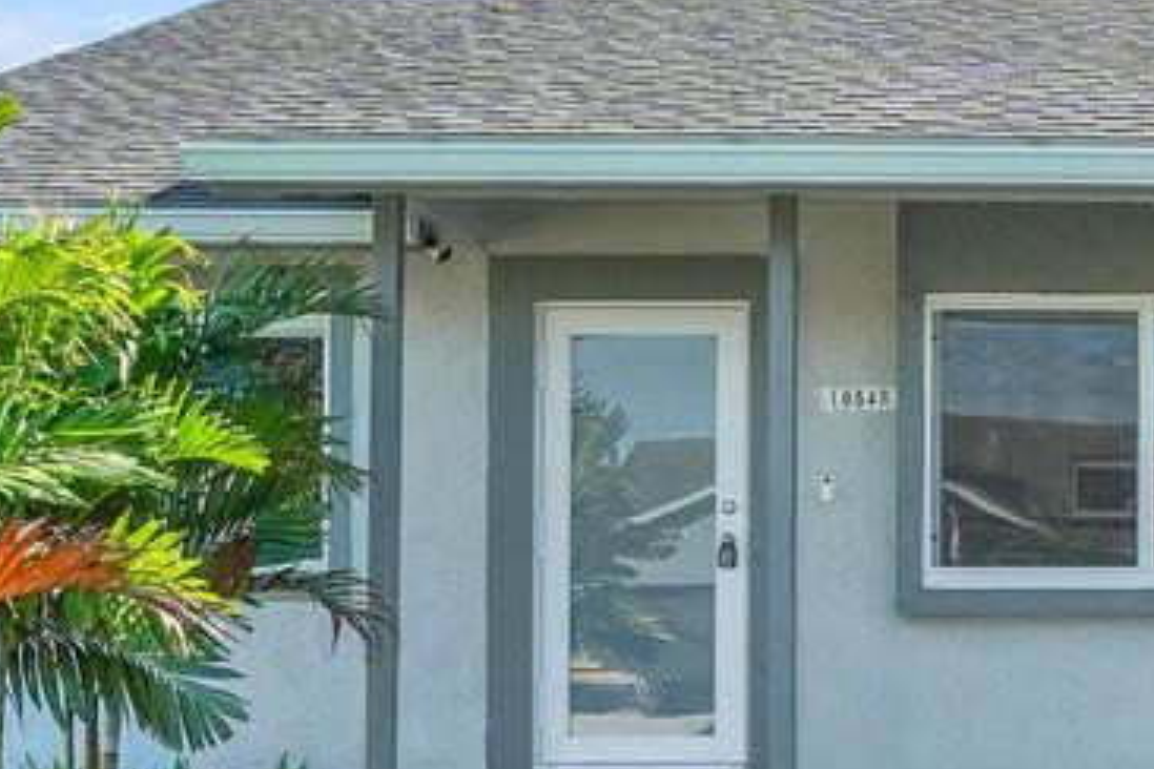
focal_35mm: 70
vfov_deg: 19.2
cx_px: 1290
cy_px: 633
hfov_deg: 26.4
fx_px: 2244
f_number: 8
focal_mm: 16
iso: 800
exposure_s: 1/640
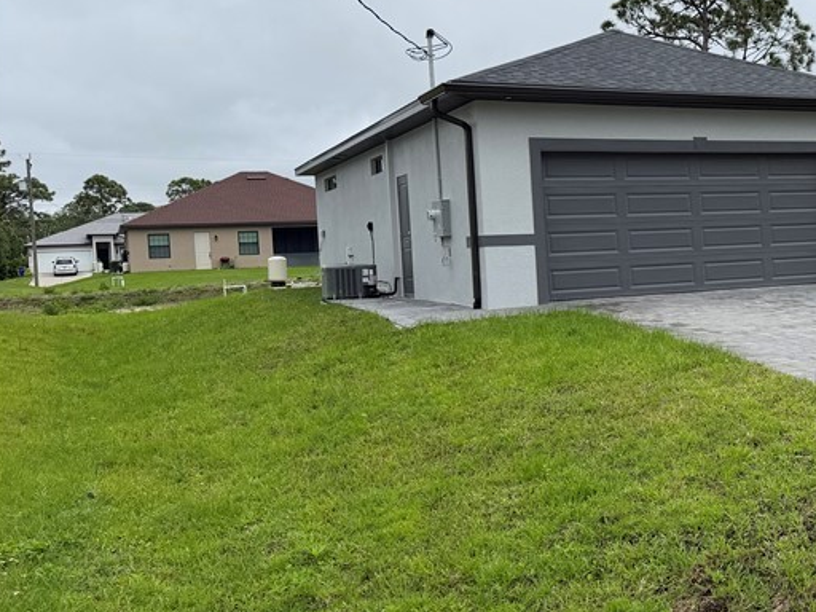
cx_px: 806
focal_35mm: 48
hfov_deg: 36.0
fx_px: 1131
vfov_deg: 30.3
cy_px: 282
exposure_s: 1/1653
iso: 80
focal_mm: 6.76
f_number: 1.78
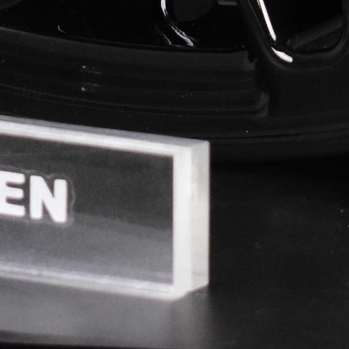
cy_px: -425
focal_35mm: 528
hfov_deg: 3.3
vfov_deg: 3.3
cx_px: 19
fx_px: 6025
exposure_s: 1/125
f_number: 6.3
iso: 1600
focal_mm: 55
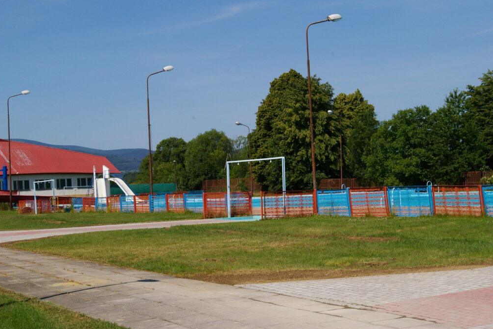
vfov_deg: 20.8
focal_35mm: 66
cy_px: 164
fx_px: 897
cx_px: 247
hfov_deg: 30.7
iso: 400
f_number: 16
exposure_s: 1/400
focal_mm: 43
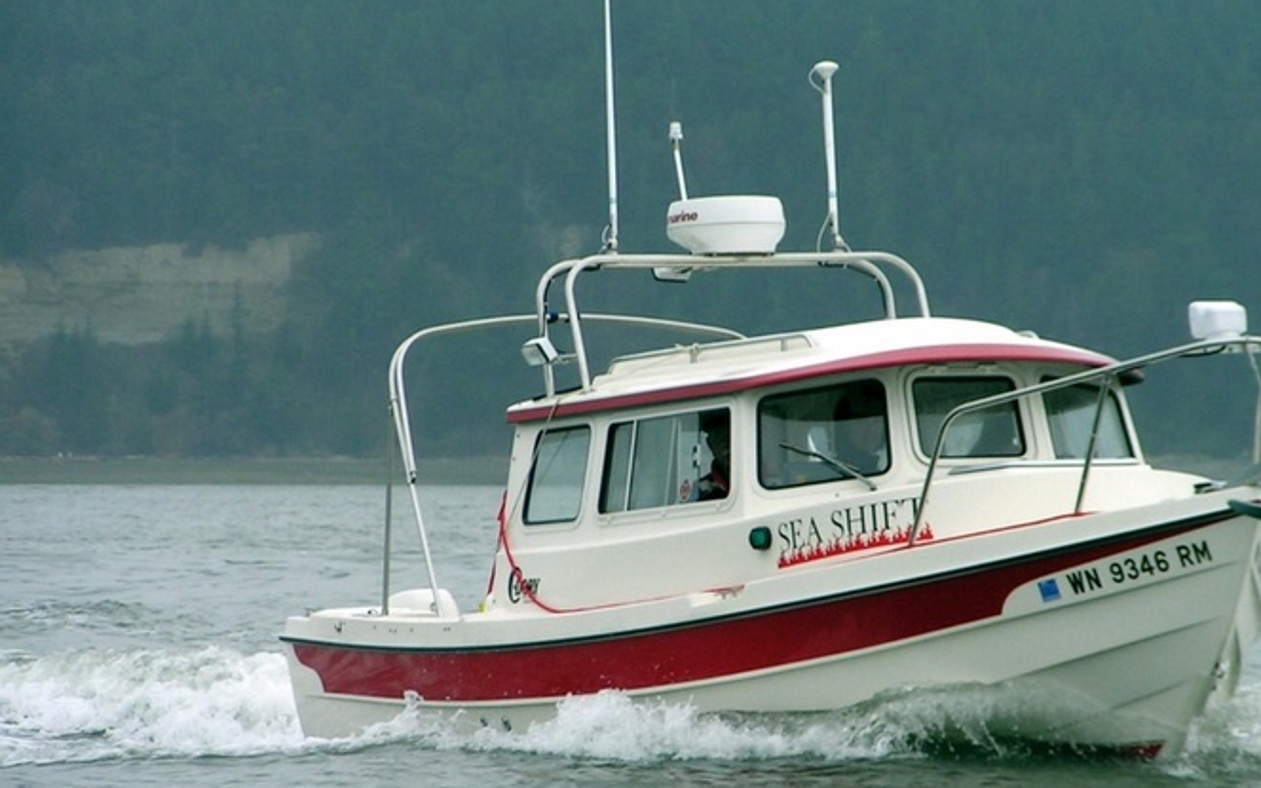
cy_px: 473
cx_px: 746
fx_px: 9485
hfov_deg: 7.6
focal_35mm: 276
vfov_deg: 4.8
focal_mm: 33
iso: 50
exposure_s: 1/800
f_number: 3.5
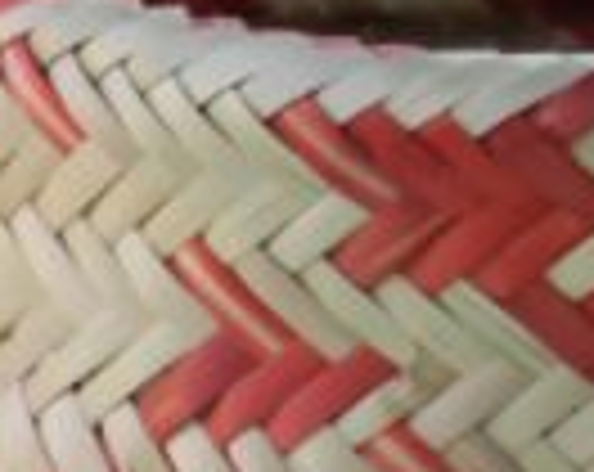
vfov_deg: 0.9
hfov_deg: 1.1
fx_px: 29908
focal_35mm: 1705
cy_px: 436
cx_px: 2200
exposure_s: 1/160
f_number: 5.6
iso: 640
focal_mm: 140
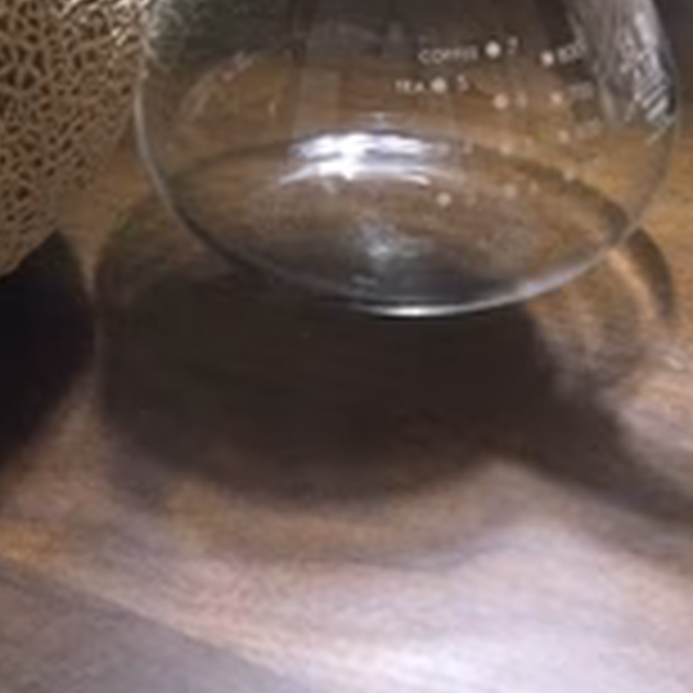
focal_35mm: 71
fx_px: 1608
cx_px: 50
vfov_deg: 23.0
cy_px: -58
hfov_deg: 23.6
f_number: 2.4
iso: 250
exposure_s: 1/15
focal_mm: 3.3
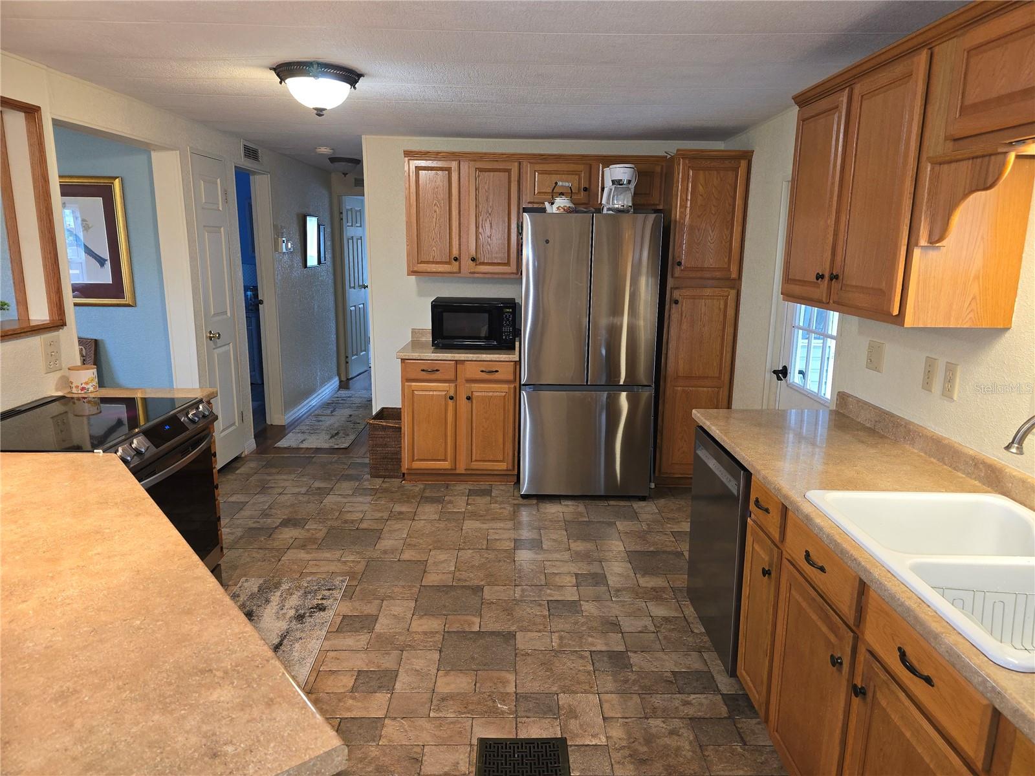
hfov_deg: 73.9
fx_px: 688
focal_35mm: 23
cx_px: 518
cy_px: 388
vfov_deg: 58.9
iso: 125
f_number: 1.7
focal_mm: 6.3
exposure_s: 1/24
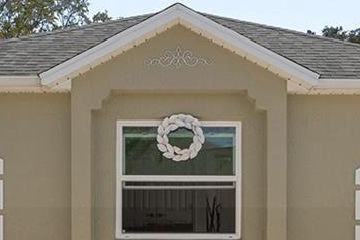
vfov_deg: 21.2
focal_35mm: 63
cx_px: 183
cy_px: 207
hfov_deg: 31.9
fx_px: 630
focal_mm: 14
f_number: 8
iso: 250
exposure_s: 1/1250
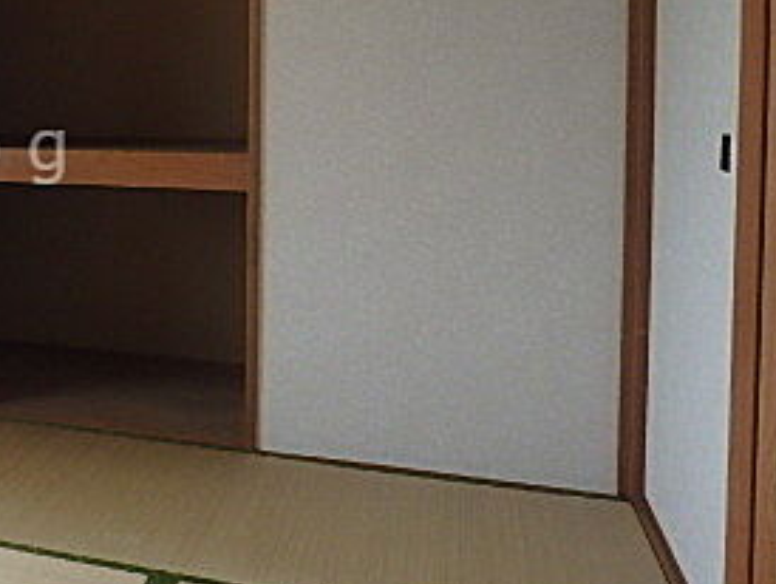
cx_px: -113
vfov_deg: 29.3
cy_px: 150
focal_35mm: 49
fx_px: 1099
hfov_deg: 33.1
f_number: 3.5
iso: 200
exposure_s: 1/50
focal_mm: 3.7
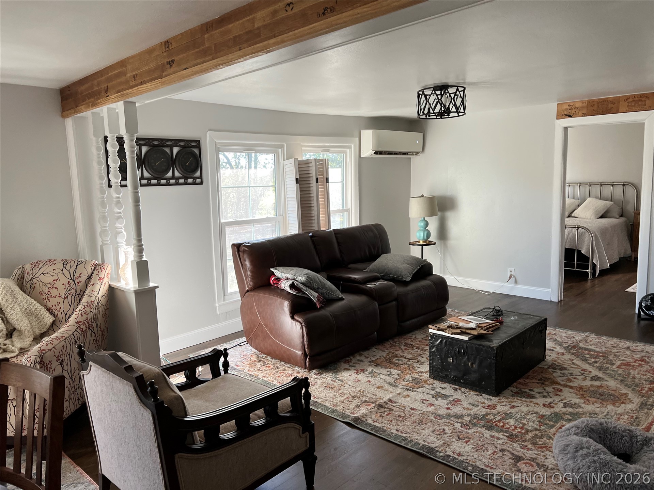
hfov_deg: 67.3
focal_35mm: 26
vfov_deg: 53.1
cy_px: 245
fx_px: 491
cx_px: 327
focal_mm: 5.7
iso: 100
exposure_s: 1/121
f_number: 1.5
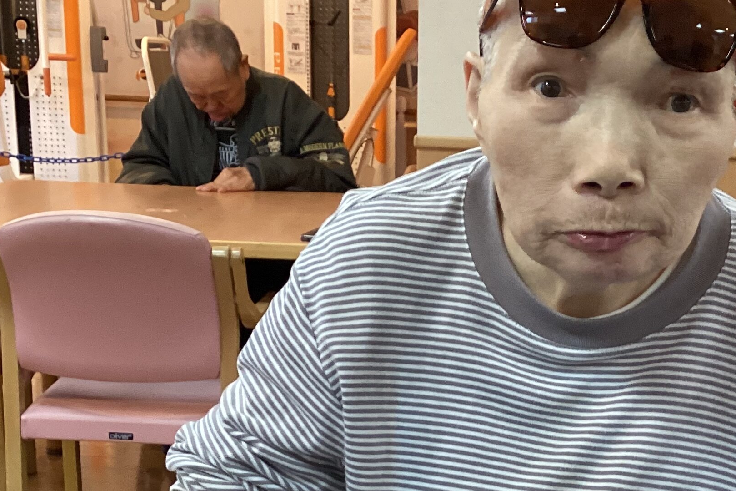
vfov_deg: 20.4
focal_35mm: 65
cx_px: 535
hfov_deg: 30.5
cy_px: 469
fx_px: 1329
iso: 250
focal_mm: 3.3
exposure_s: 1/60
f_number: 2.4
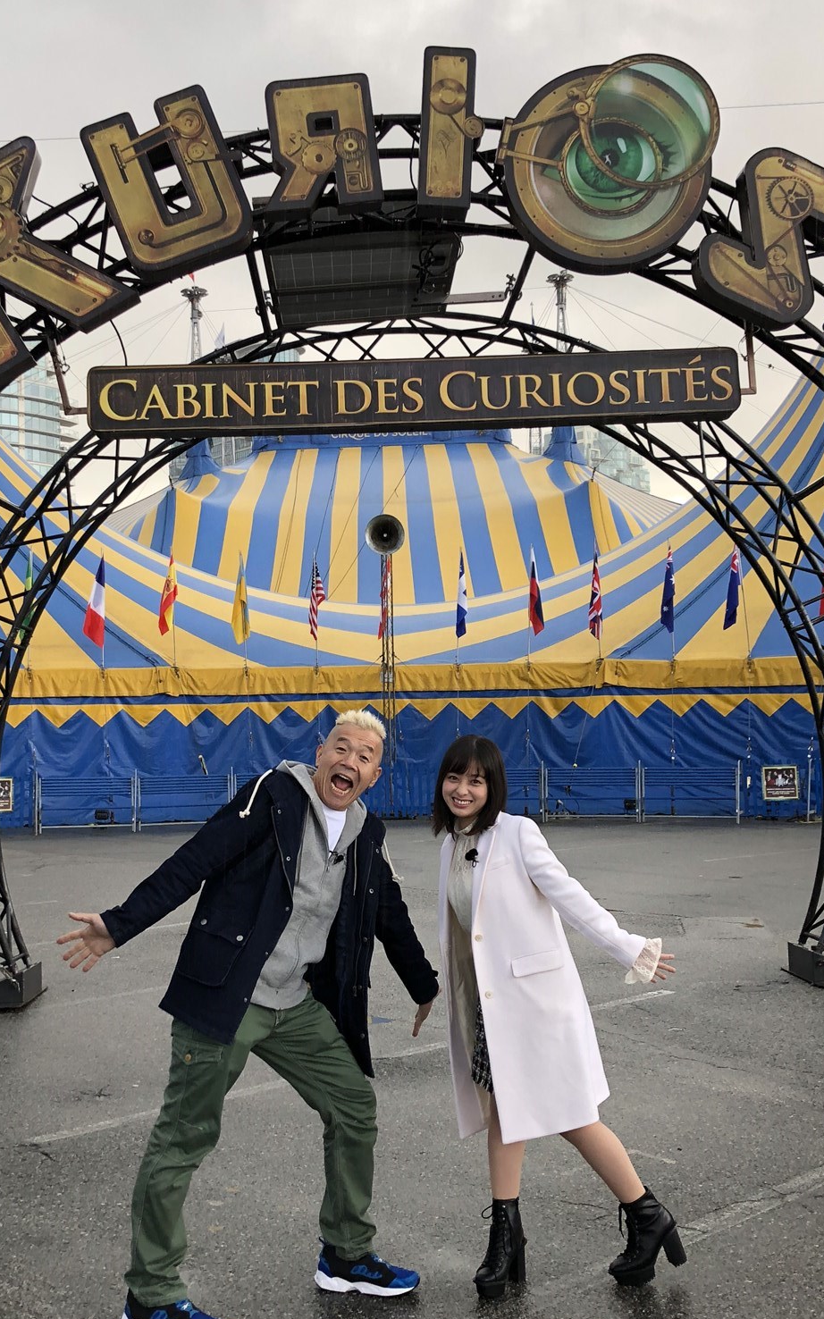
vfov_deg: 49.3
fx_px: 1438
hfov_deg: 32.0
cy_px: 643
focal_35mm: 40
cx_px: 379
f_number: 1.8
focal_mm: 3.99
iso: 32
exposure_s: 1/120
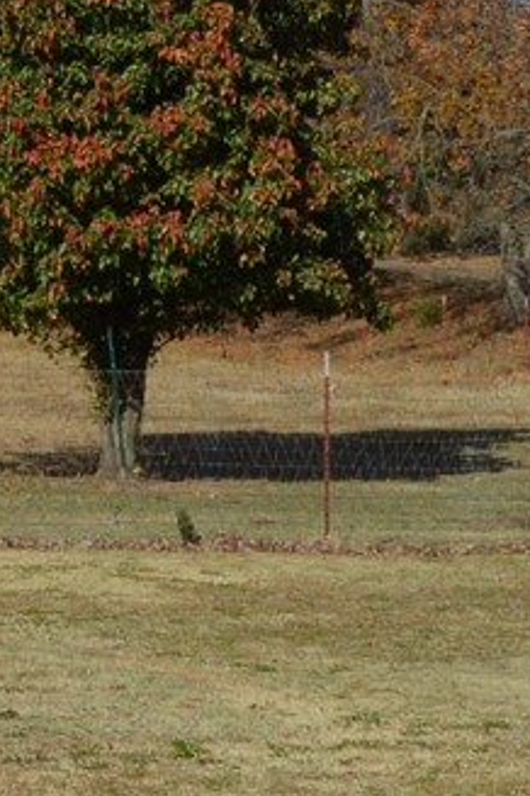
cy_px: 211
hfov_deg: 8.0
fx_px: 3710
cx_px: -227
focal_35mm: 168
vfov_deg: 12.2
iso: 100
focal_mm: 18
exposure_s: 1/320
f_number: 9
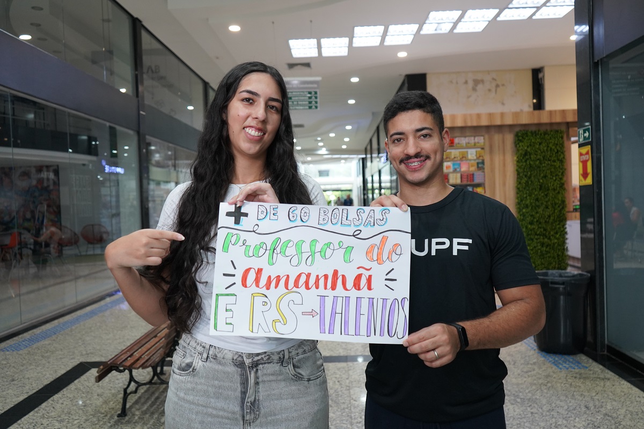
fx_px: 519
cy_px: 214
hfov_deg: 63.7
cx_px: 322
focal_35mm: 29
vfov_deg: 45.0
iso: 2000
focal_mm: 29
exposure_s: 1/160
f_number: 4
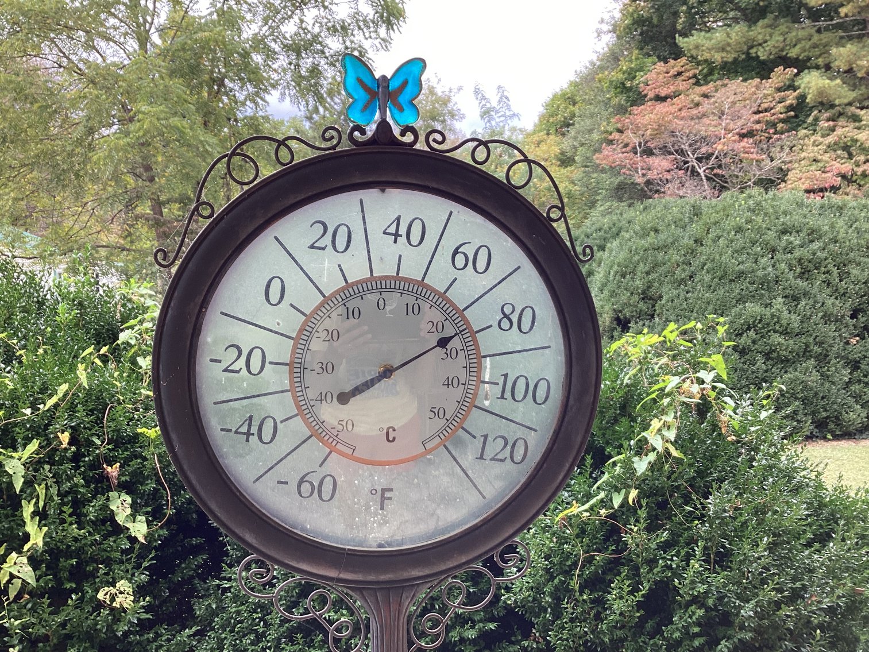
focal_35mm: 31
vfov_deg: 45.4
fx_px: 778
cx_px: 434
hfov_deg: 58.3
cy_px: 326
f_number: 2.4
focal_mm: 3.3
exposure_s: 1/100
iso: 32
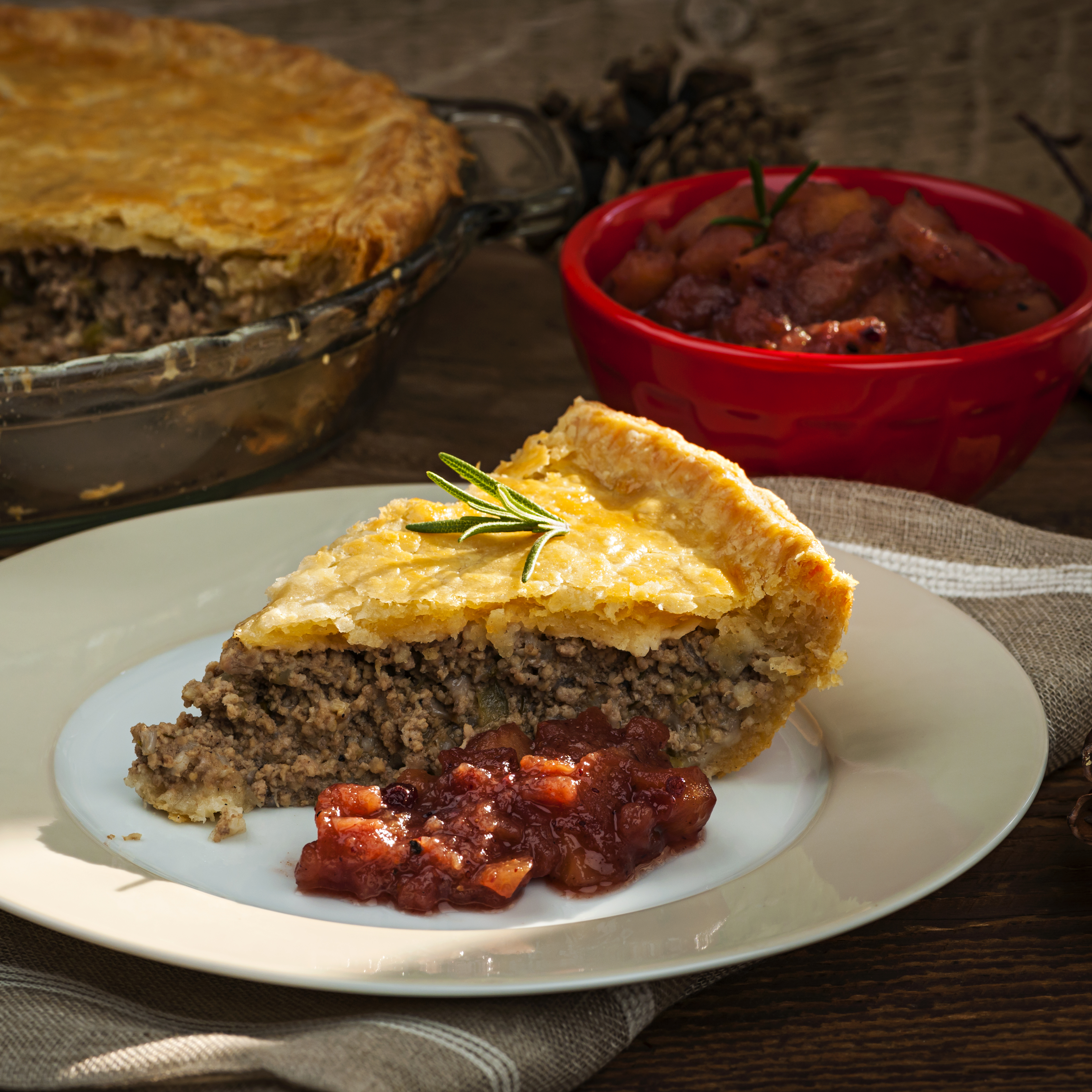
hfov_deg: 13.0
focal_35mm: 134
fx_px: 4783
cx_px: 383
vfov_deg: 13.0
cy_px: 546
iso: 200
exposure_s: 1/80
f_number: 13
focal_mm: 105
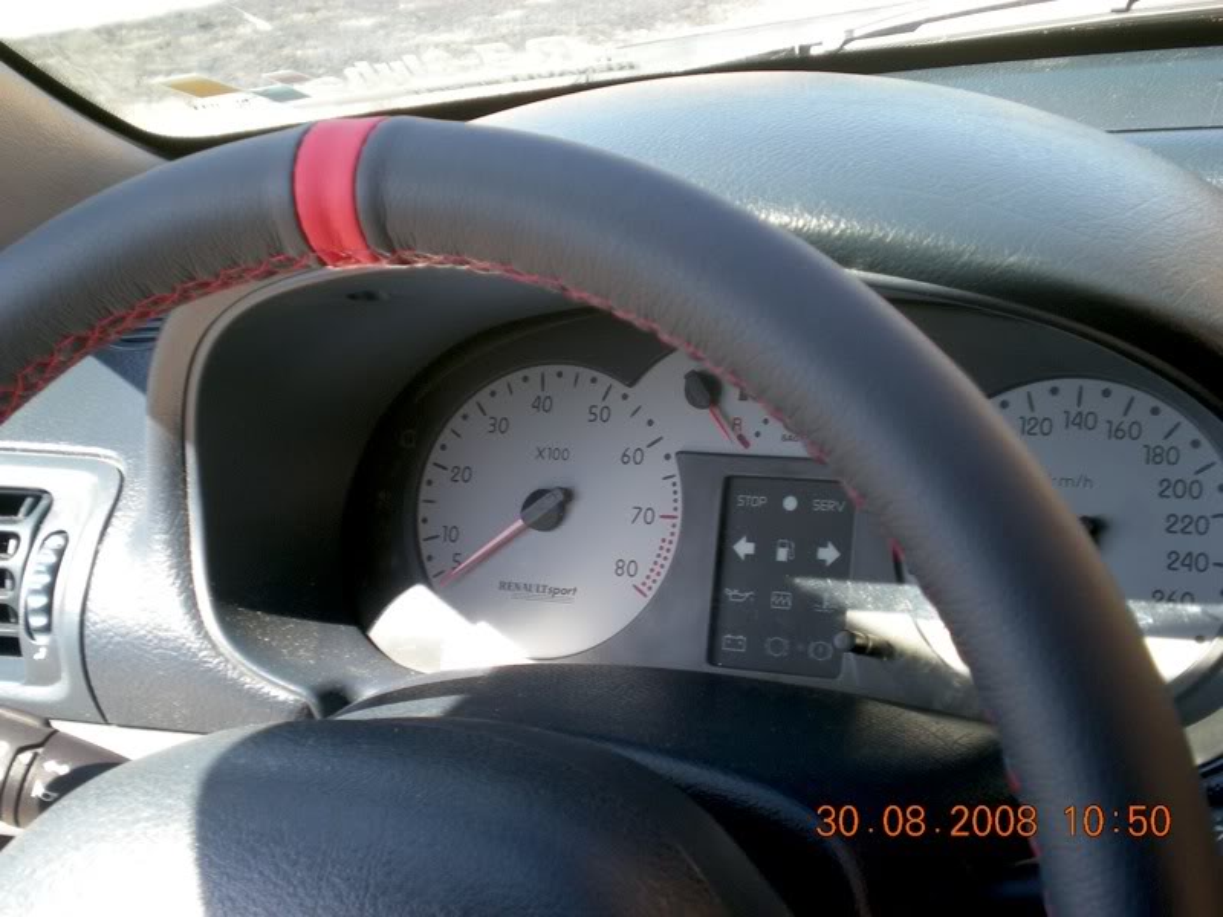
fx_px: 1979
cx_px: 612
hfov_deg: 34.3
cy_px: 458
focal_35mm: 56
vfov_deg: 26.1
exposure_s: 1/61.6
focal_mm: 9.3
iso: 68
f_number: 3.9
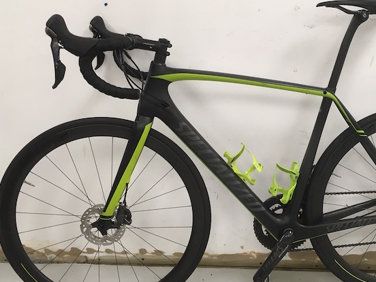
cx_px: 247
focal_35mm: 42
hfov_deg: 44.2
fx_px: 456
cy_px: 125
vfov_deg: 34.3
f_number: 2.2
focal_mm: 4.15
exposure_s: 1/30
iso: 50
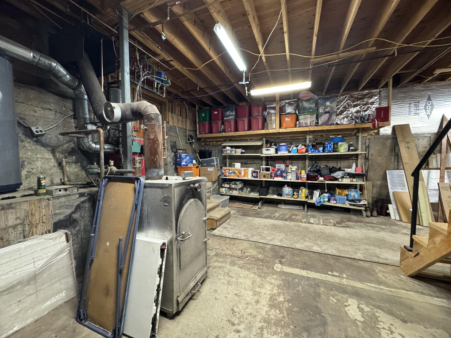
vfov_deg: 85.7
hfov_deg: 102.1
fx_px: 182
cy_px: 169
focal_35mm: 14
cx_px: 226
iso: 500
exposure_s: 1/60
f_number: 2.2
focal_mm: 2.22
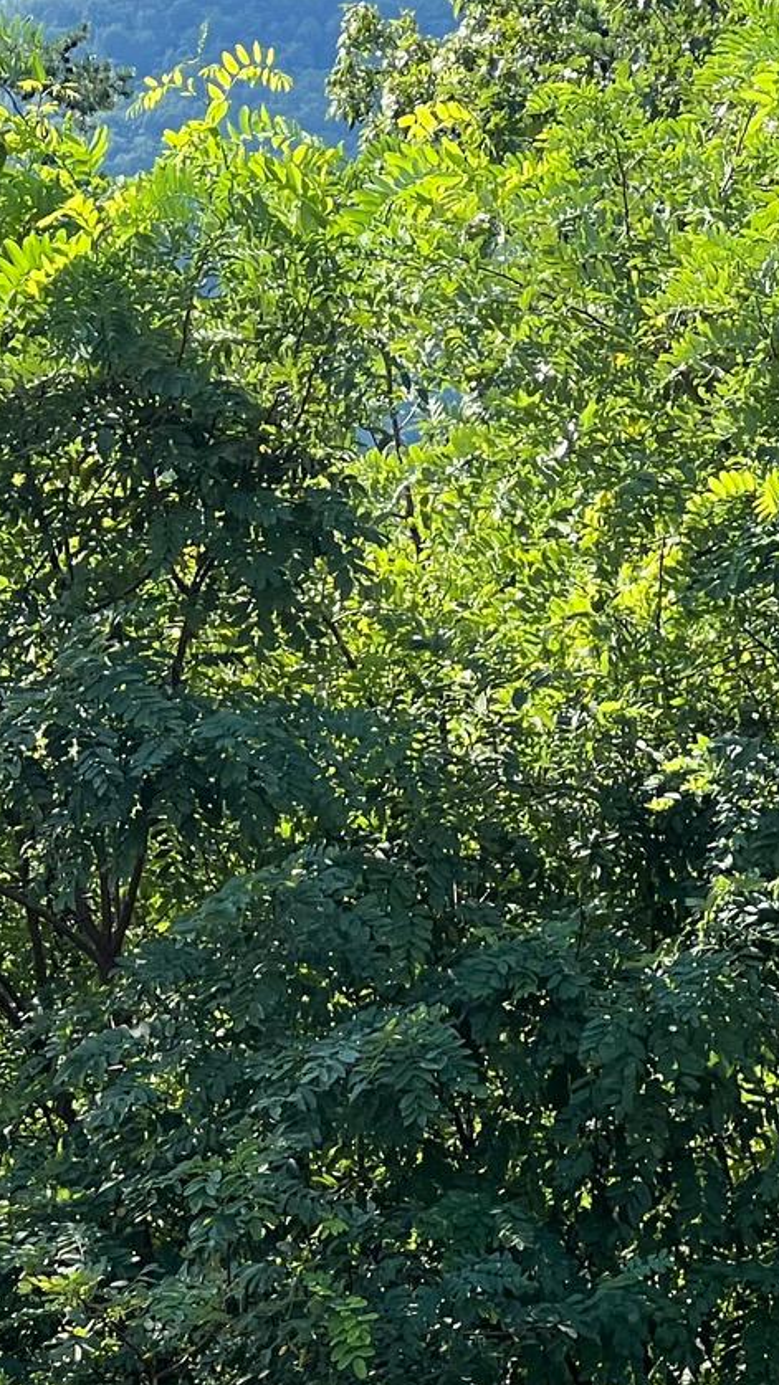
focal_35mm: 205
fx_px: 7533
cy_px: 1081
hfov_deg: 5.9
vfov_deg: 10.5
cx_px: 126
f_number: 2.8
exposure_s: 1/181
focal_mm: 9
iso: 32
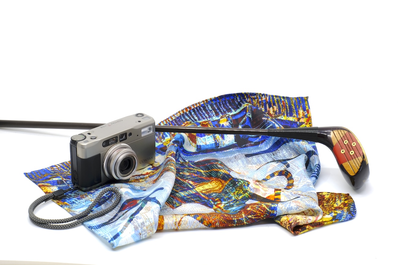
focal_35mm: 66
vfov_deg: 20.6
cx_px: 199
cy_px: 132
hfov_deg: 30.5
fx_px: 730
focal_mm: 43.9
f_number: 18
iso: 400
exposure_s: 1/5.3
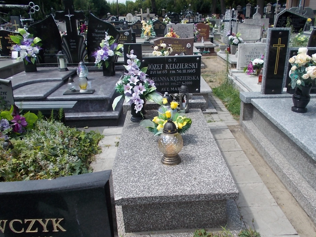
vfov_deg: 45.4
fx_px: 283
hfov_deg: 58.3
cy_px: 126
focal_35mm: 31
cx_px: 170
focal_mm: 4.6
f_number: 8
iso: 80
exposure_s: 1/125
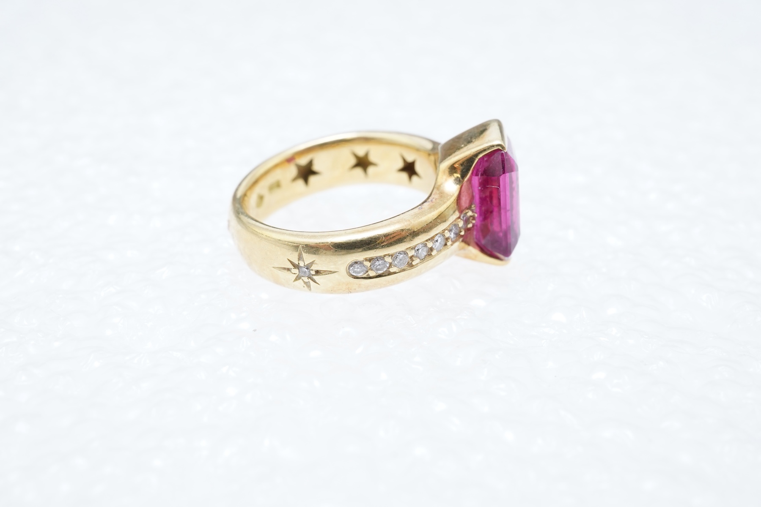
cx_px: 380
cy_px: 254
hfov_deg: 43.6
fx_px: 951
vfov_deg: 29.9
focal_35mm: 45
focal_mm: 30
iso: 800
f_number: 20
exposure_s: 1/125
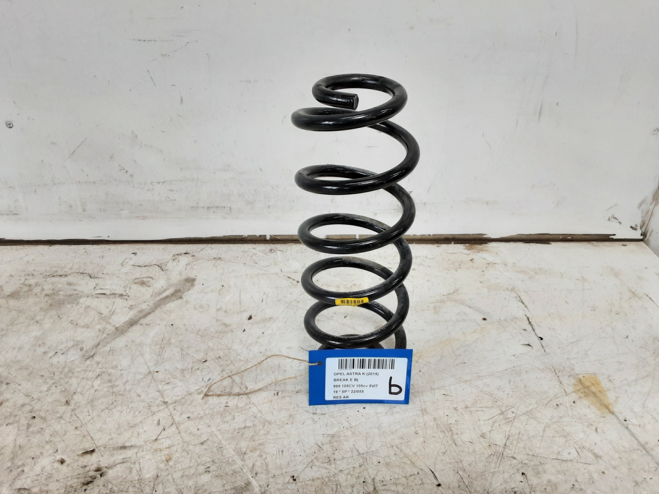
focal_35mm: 27
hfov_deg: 65.3
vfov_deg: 51.4
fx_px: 514
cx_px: 330
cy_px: 247
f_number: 1.9
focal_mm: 2.91
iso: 80
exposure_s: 1/100
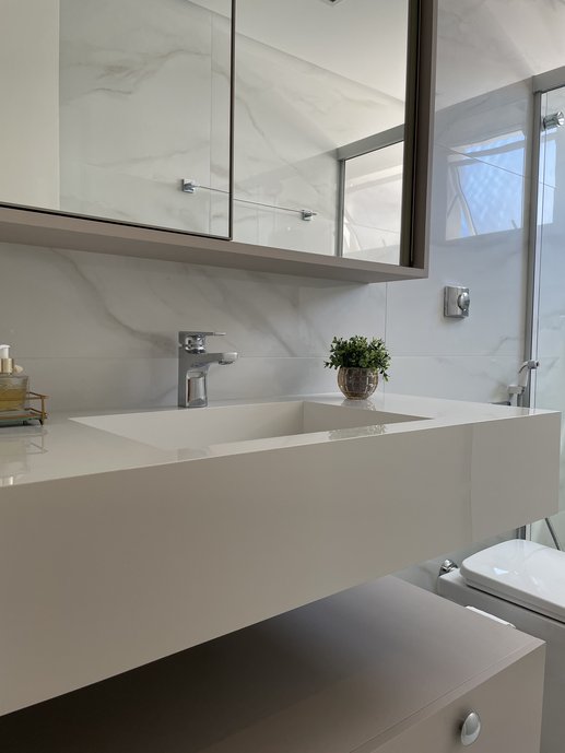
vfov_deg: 67.3
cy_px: 376
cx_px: 282
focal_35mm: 26
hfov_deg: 53.1
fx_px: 566
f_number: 1.6
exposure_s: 1/120
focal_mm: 4.2
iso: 80
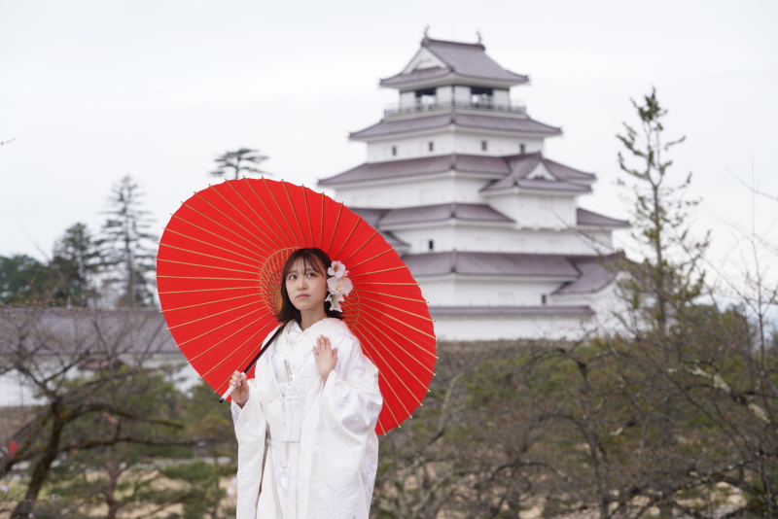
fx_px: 2162
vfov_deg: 13.7
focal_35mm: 100
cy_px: 260
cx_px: 389
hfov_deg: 20.4
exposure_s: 1/200
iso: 100
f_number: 5.6
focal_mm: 100
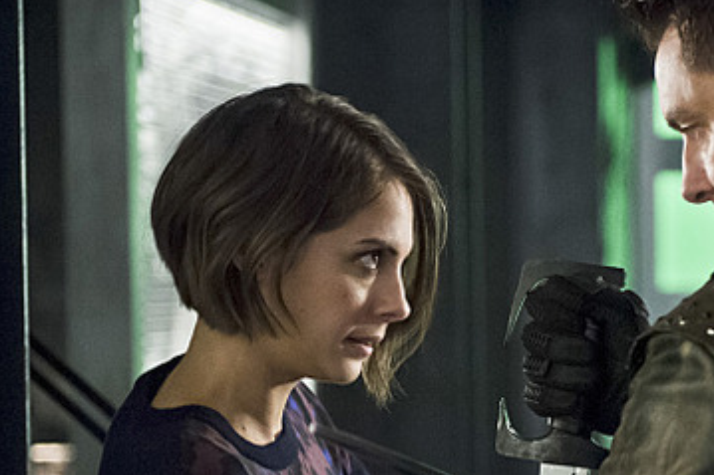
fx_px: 3013
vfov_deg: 9.0
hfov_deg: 13.4
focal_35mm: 152
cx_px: 599
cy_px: 412
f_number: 2.8
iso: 5000
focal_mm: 70
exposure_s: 1/80
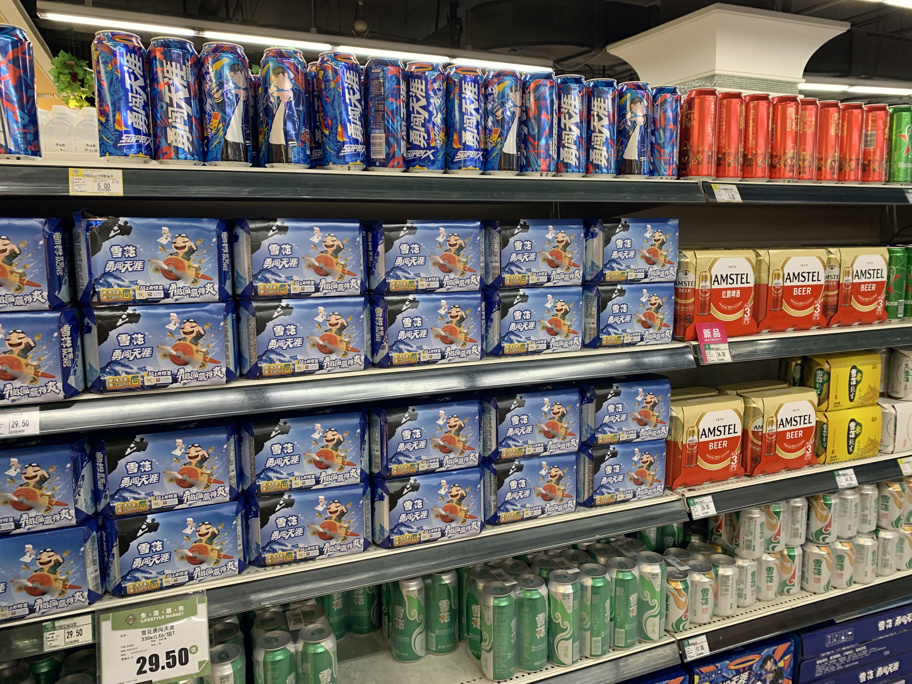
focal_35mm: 26
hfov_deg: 67.3
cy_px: 342
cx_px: 456
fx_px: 685
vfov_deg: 53.1
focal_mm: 4.25
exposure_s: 1/50
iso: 100
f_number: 1.8
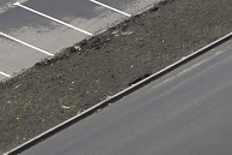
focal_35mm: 247
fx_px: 1590
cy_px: 25
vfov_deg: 5.5
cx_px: 372
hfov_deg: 8.1
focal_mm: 32
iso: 100
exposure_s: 1/200
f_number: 7.1
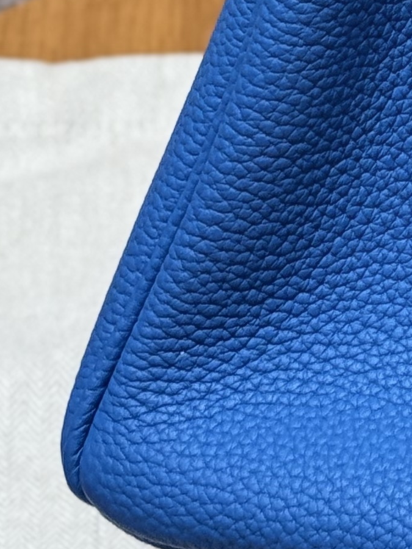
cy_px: -328
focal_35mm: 215
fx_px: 3412
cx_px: 657
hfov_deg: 6.8
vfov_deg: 8.9
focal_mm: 6.76
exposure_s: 1/50
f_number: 1.78
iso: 64
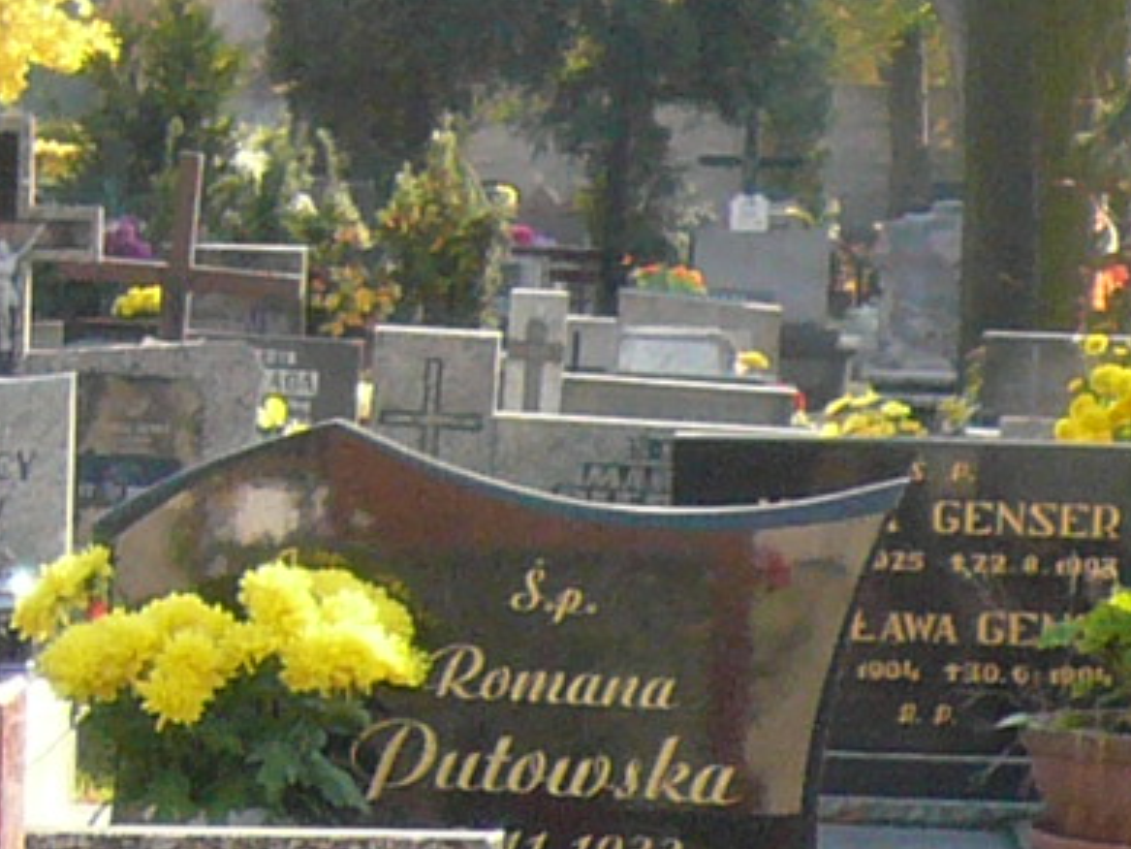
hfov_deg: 10.3
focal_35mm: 185
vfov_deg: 7.9
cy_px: 1207
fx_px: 6046
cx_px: -689
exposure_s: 1/200
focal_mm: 4.9
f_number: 2.9
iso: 100
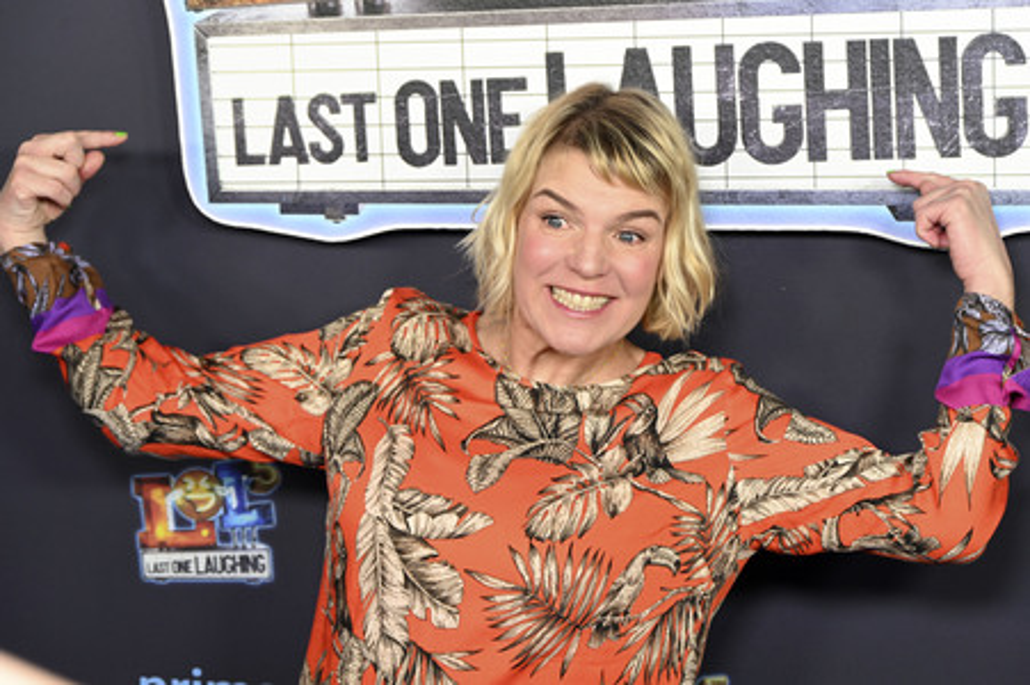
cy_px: 342
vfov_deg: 14.7
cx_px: 515
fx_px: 2659
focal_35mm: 93
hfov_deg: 21.9
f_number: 6.3
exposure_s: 1/160
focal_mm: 93
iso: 640
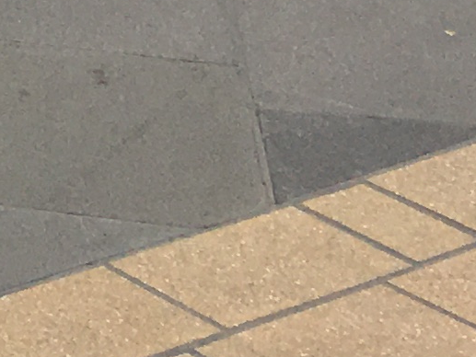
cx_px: -726
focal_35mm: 226
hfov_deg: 8.0
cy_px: -963
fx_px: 3108
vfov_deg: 5.8
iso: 25
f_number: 2.2
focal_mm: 4.15
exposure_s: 1/827
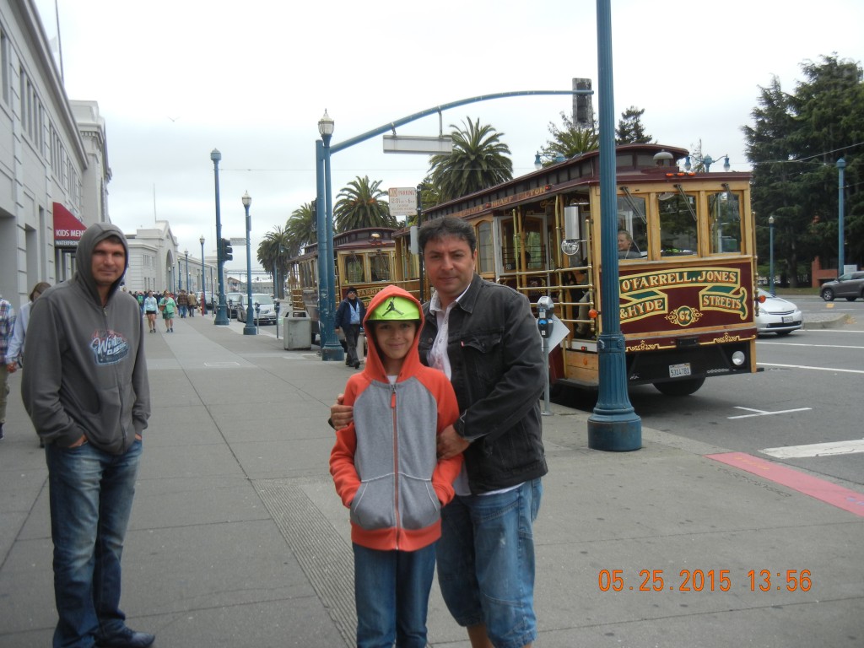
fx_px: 849
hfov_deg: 54.0
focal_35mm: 34
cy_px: 324
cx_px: 432
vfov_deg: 41.8
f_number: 3.6
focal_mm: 6.2
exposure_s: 1/946
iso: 160
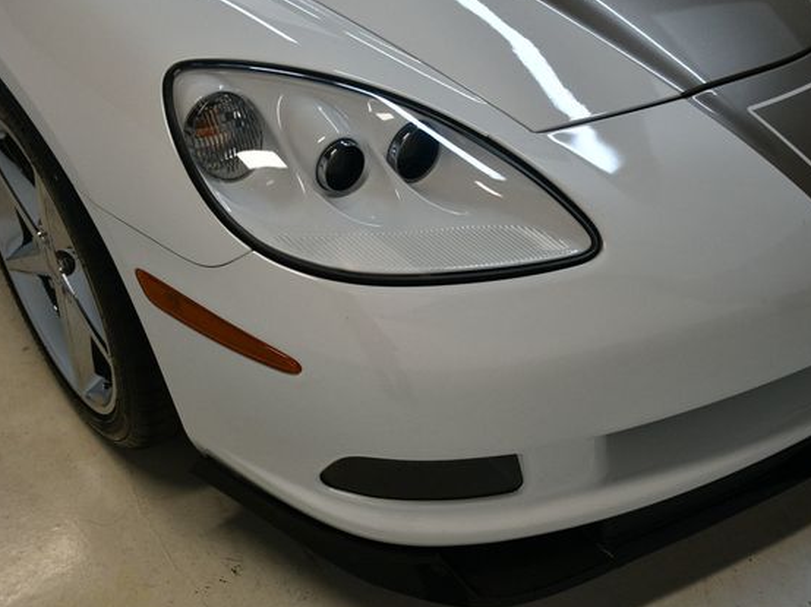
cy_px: 303
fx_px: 937
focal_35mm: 40
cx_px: 384
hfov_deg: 46.8
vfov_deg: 35.9
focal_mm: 24
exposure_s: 1/250
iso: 800
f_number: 3.8
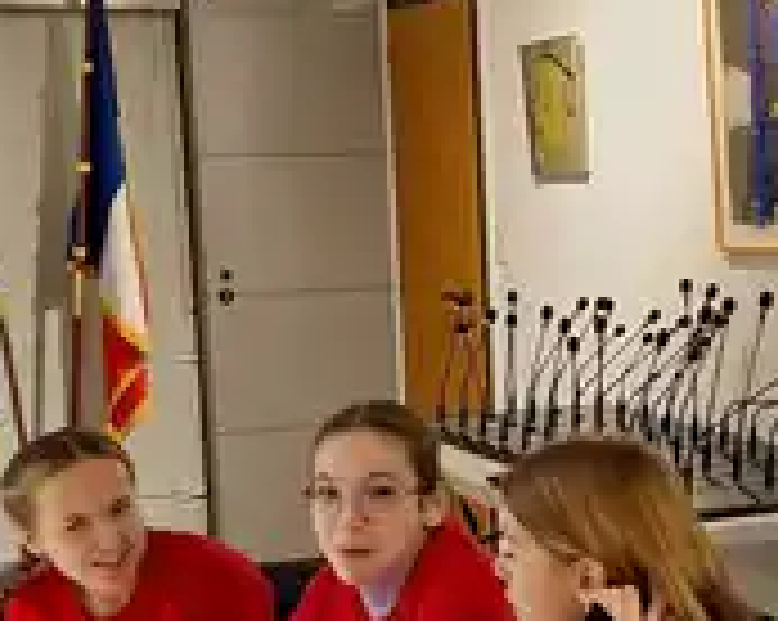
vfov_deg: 18.4
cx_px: 675
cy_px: 459
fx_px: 1909
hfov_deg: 22.6
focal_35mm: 83
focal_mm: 5.54
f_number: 1.8
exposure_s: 1/50
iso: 200
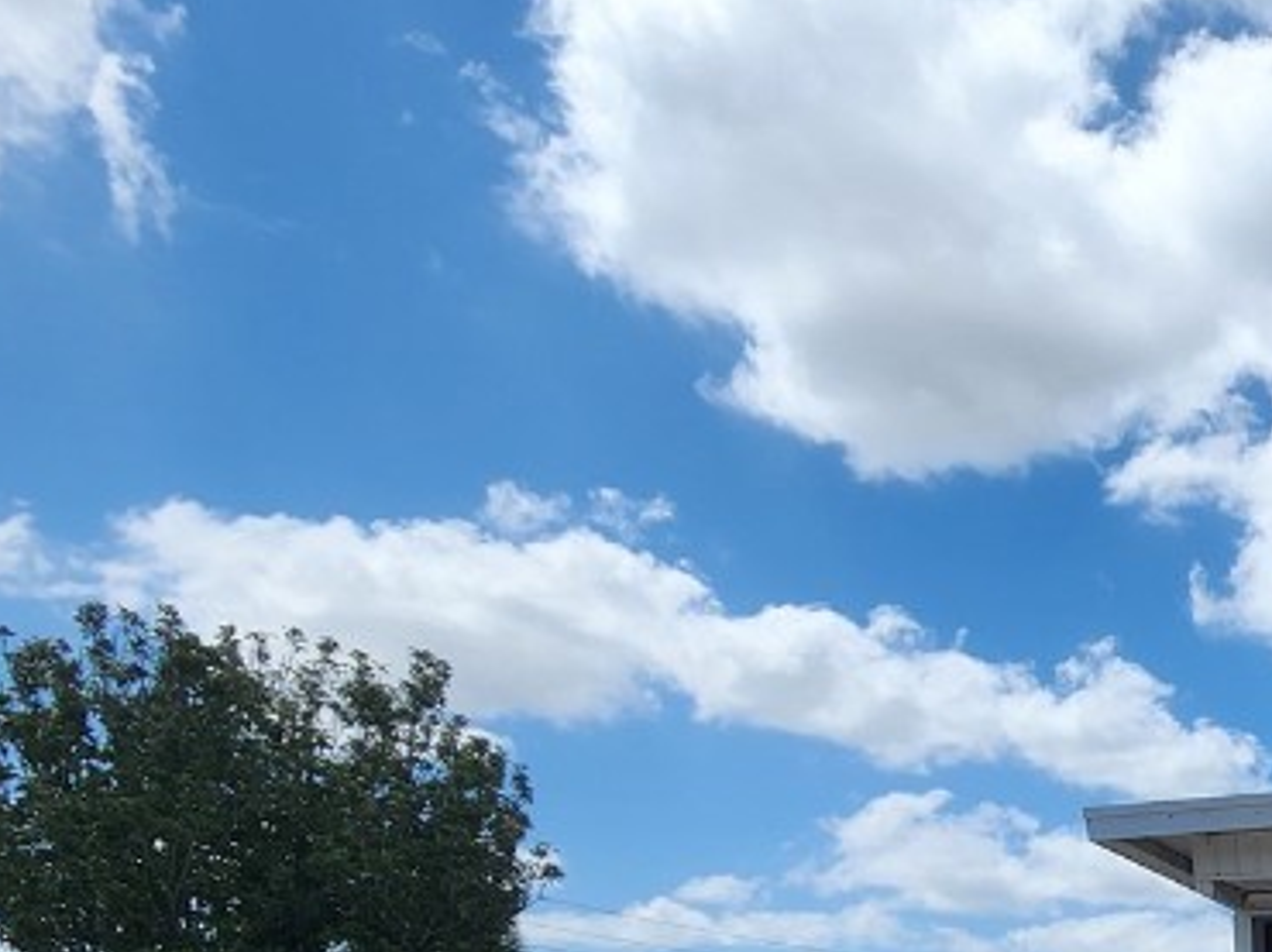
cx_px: 1722
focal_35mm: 36
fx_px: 1322
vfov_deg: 31.1
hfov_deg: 33.7
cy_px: 1230
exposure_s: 1/3143
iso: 50
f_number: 2.2
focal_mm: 2.2
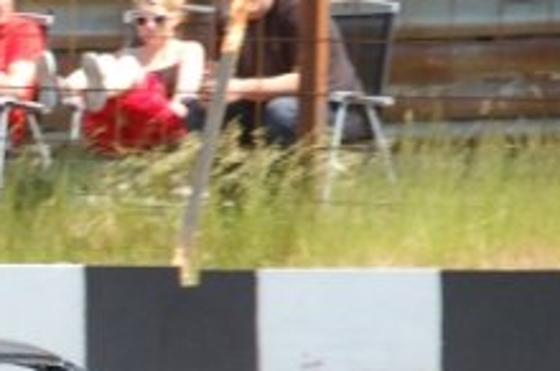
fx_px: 7875
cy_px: 483
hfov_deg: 4.1
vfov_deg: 2.7
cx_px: -97
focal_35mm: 507
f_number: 6
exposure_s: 1/500
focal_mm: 116
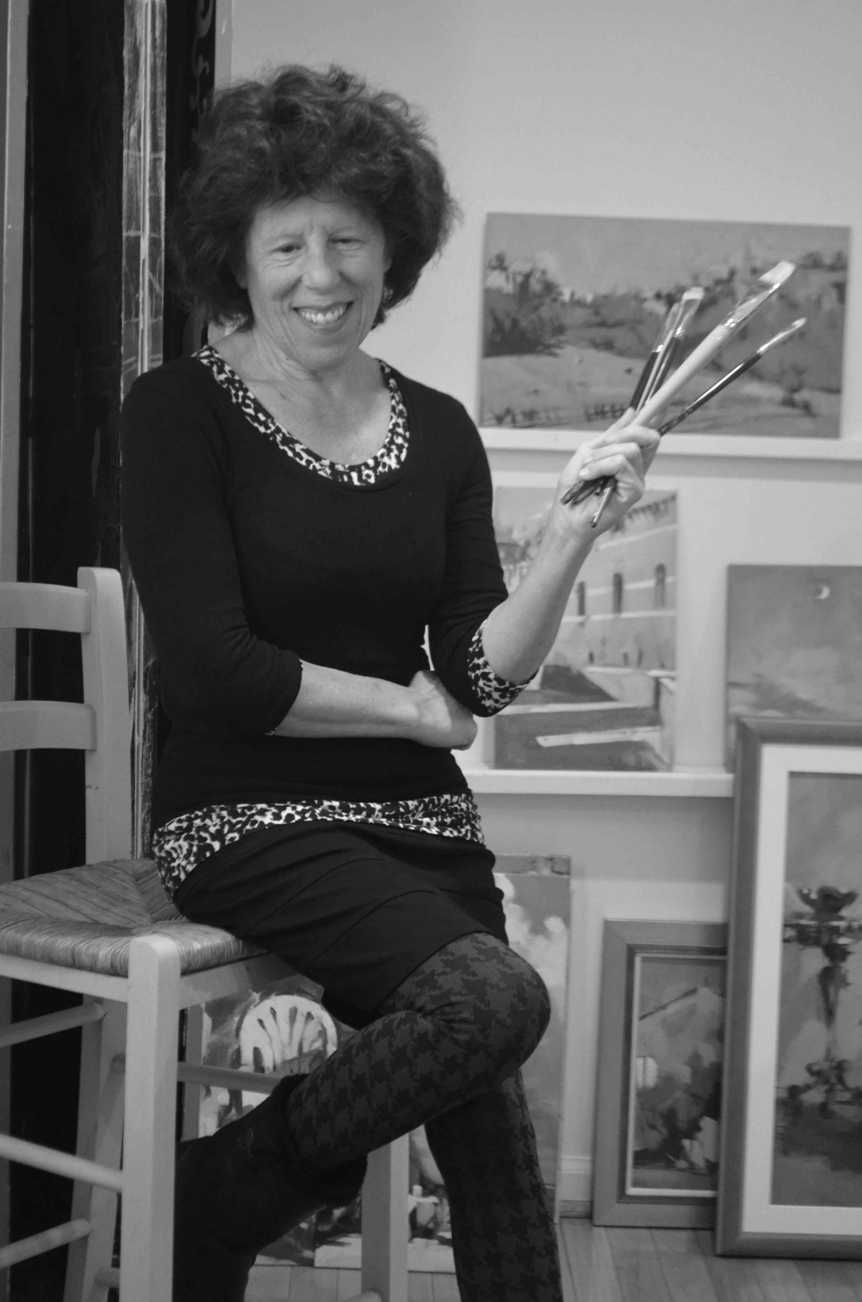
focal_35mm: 82
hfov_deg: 16.5
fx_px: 2976
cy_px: 651
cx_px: 431
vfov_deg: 24.7
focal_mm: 55
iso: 2200
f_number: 5.6
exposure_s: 1/30
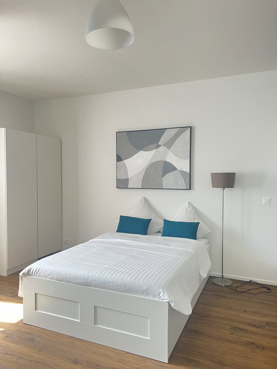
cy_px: 184
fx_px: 277
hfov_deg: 53.1
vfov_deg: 67.3
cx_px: 138
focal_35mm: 26
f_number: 1.5
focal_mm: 5.7
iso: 125
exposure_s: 1/74
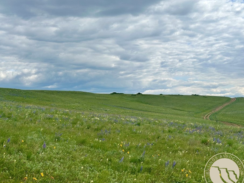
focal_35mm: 54
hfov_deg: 35.5
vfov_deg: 27.0
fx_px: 381
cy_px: 91
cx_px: 108
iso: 64
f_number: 1.78
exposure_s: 1/6211
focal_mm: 6.86
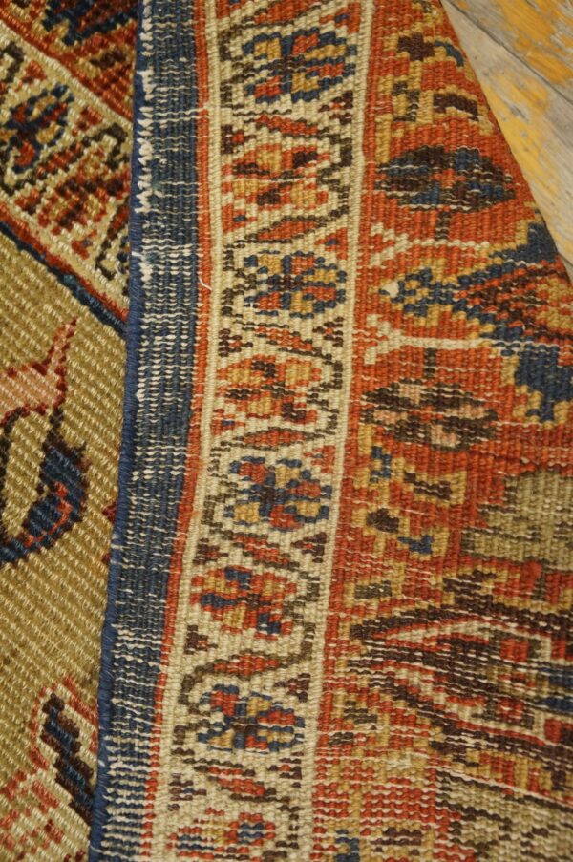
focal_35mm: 30
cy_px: 431
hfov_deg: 43.5
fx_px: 718
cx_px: 286
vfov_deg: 62.0
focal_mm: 20
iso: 1250
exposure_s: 1/60
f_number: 4
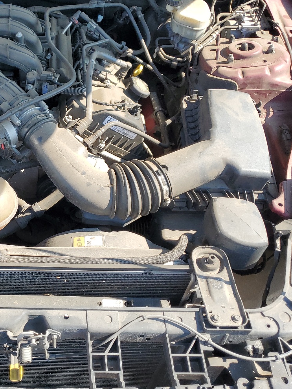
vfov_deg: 44.6
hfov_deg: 32.1
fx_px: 472
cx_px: 12
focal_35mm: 42
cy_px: 160
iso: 50
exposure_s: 1/769
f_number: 1.5
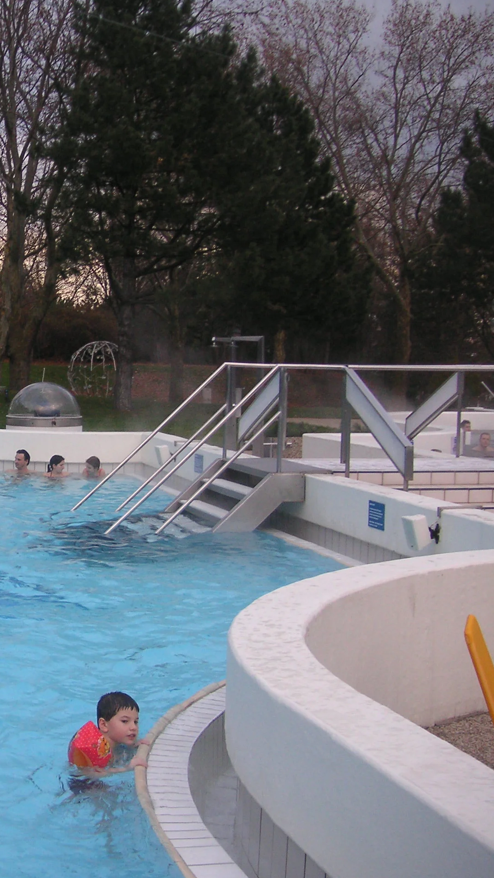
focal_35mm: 54
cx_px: -55
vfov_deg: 38.5
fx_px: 1257
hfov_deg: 21.1
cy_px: 438
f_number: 2.8
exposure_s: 1/90
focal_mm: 6.1
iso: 50
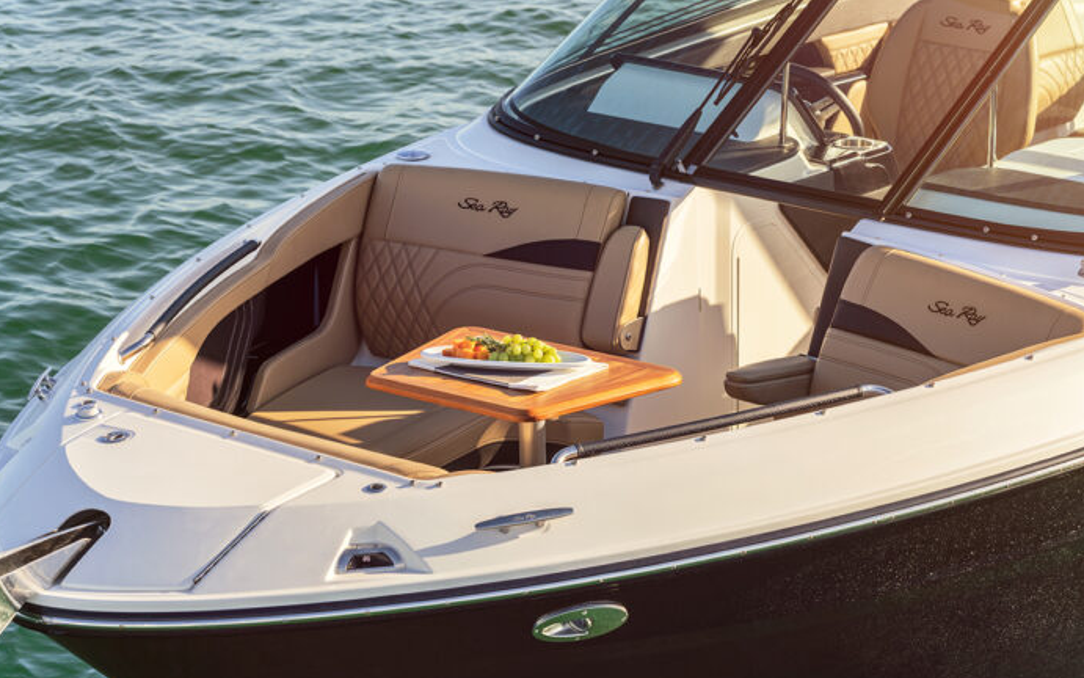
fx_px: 3457
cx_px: 540
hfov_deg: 17.8
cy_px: 325
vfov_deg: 11.2
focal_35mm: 117
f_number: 8
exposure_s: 1/400
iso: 250
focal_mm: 114
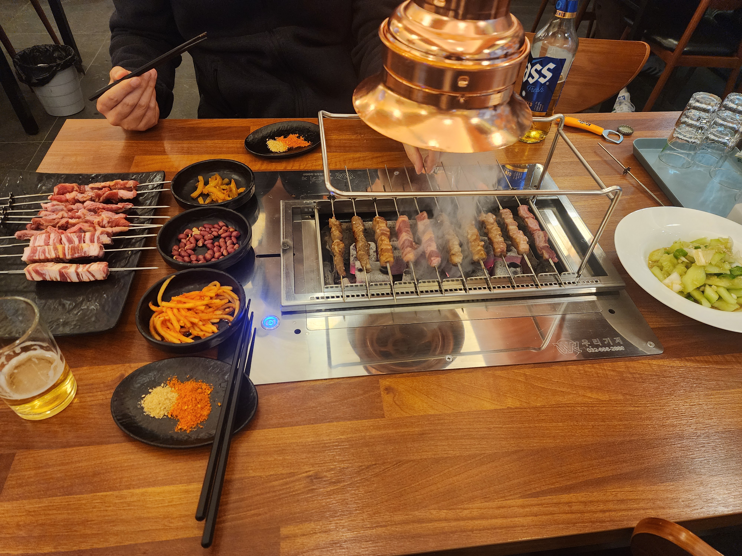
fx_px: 493
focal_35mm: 23
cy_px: 278
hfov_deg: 73.9
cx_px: 371
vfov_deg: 58.9
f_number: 1.8
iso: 500
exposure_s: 1/120
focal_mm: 6.4
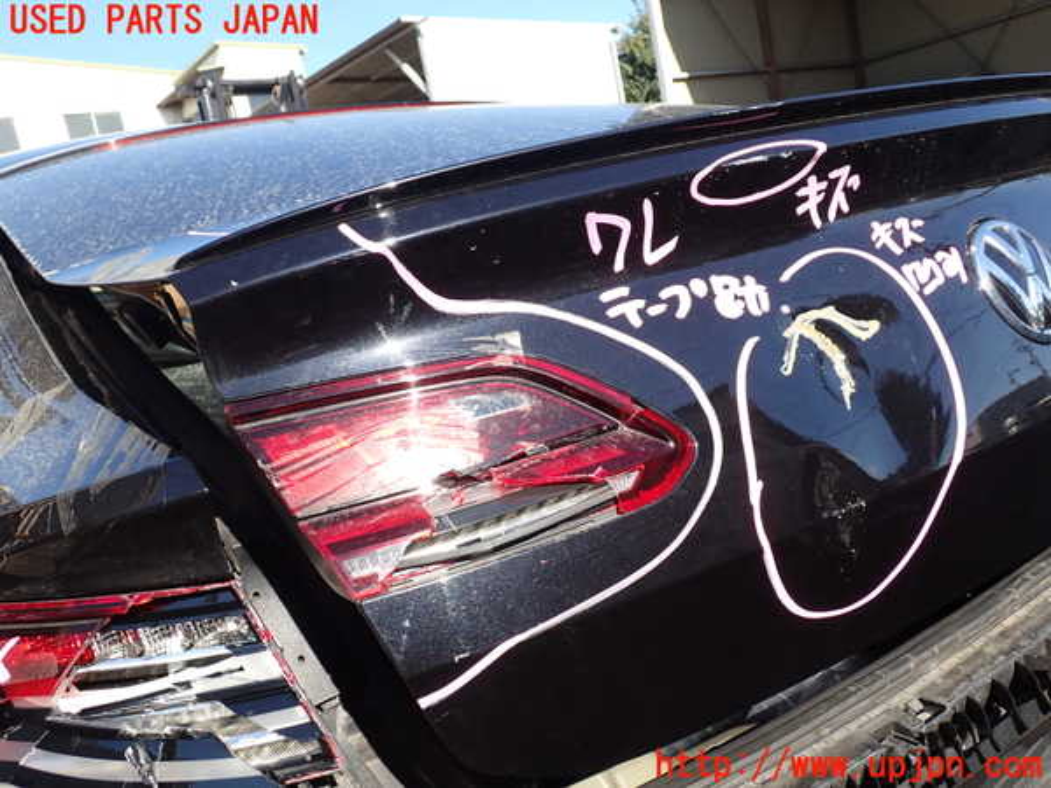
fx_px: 911
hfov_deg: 60.0
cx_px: 526
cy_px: 394
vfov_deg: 46.8
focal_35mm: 30
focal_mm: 5.4
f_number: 3.2
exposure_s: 1/500
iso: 100
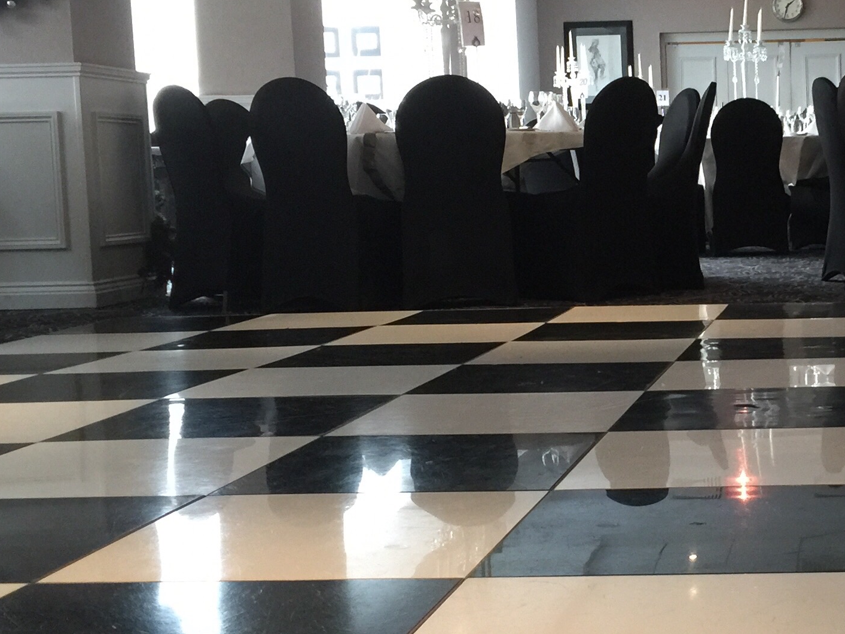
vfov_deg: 21.9
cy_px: 309
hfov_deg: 27.7
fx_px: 1636
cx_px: 796
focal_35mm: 67
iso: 100
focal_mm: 4.15
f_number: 2.2
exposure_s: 1/15
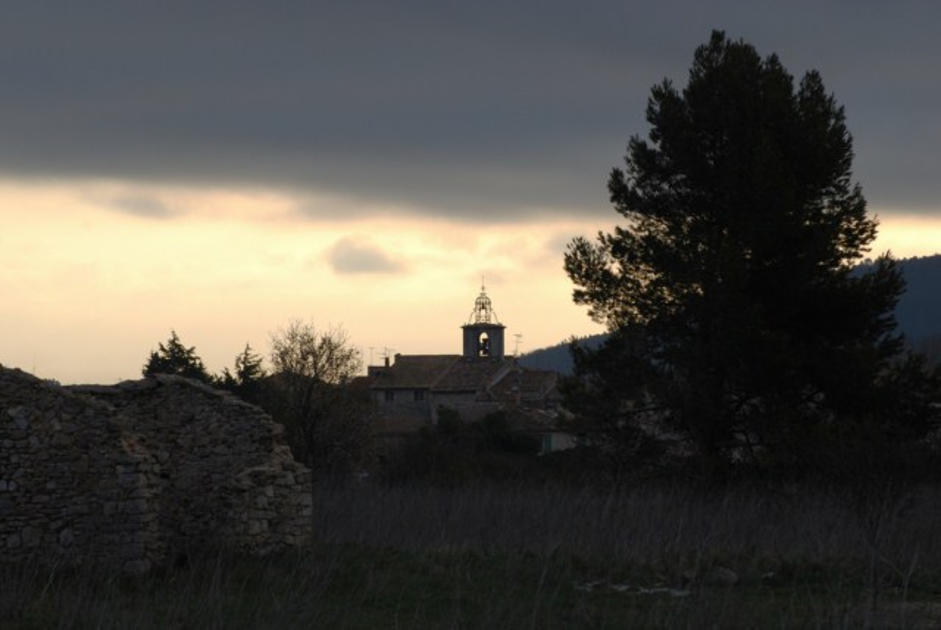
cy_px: 315
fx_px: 4905
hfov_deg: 11.0
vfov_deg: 7.3
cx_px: 470
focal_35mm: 188
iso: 200
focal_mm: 125
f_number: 10
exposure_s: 1/250
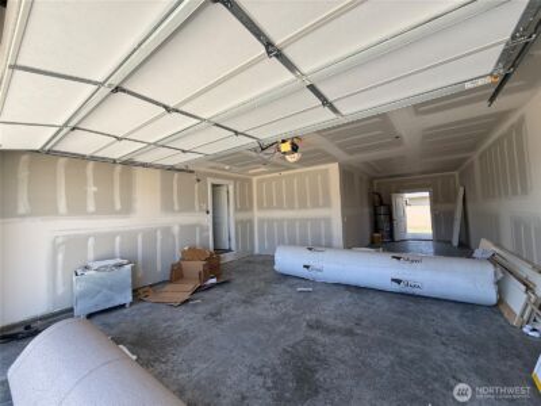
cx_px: 270
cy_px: 203
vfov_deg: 85.7
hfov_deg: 102.1
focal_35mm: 14
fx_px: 219
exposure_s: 1/217
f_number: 2.2
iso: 50
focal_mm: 2.22
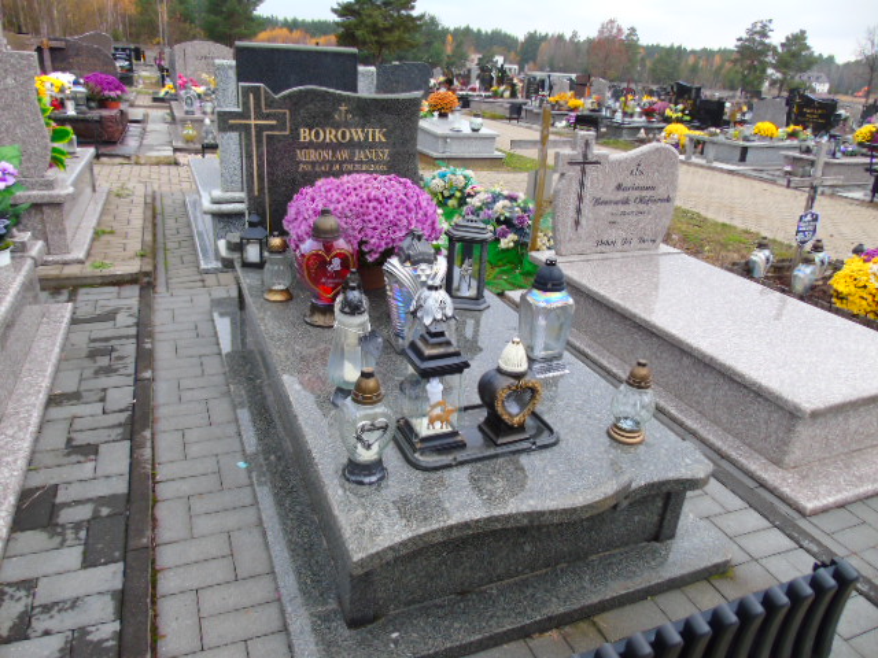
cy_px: 329
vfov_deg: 54.9
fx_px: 634
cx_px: 439
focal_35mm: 25
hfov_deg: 69.4
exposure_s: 1/50
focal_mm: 4.4
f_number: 3.4
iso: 80
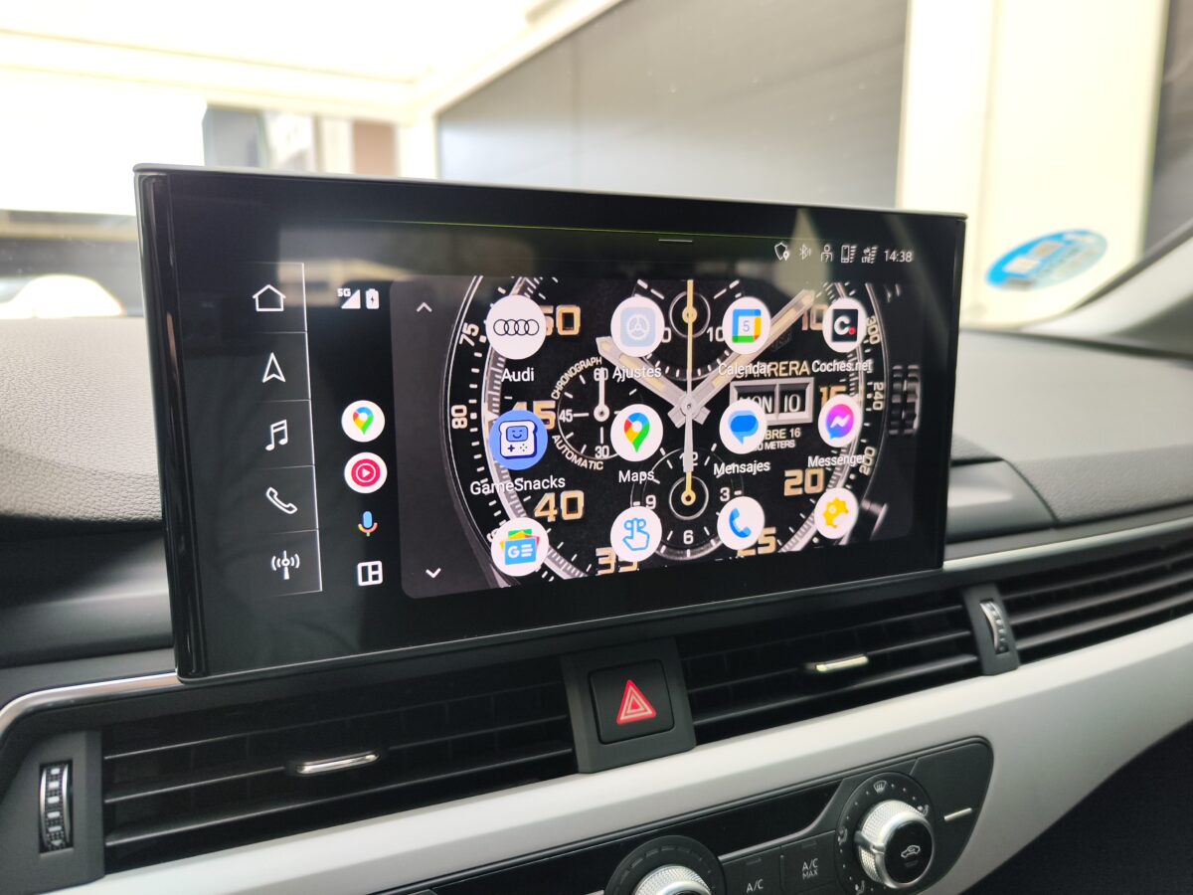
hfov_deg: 73.9
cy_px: 448
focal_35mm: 23
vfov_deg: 58.9
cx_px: 596
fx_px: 793
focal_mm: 7.01
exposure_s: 1/160
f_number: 1.69
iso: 187
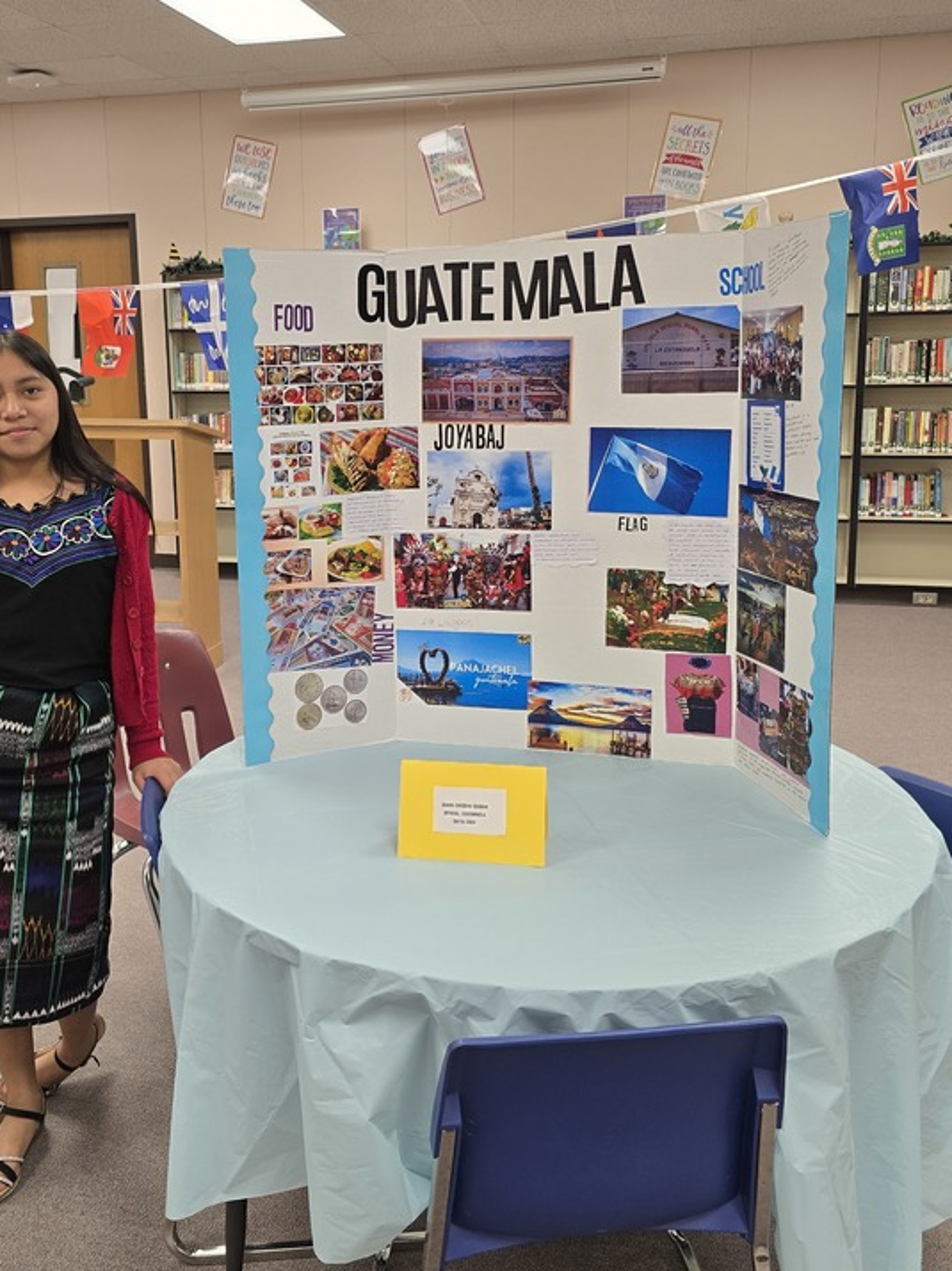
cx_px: 368
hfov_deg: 42.7
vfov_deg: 55.1
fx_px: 1211
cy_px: 541
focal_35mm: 33
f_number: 1.7
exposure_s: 1/120
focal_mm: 6.3
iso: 100
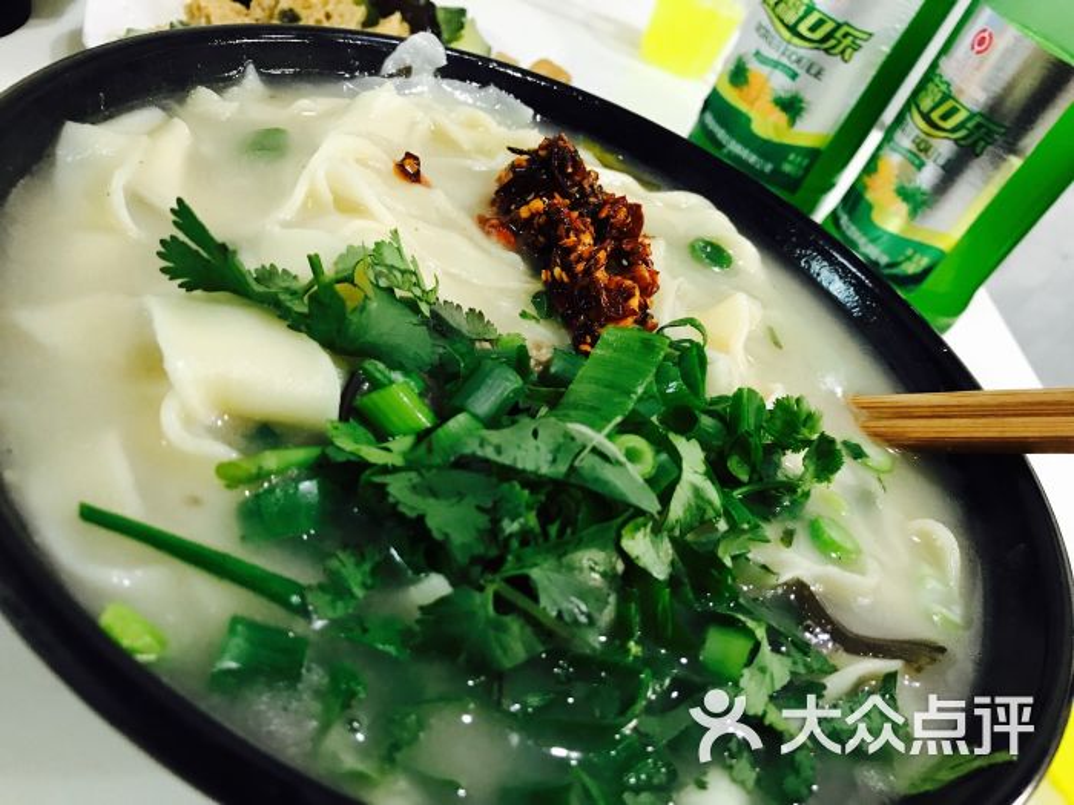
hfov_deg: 63.4
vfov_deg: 49.7
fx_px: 869
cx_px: 537
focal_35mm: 28
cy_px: 402
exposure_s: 1/17
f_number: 1.8
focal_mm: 3.99
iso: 100
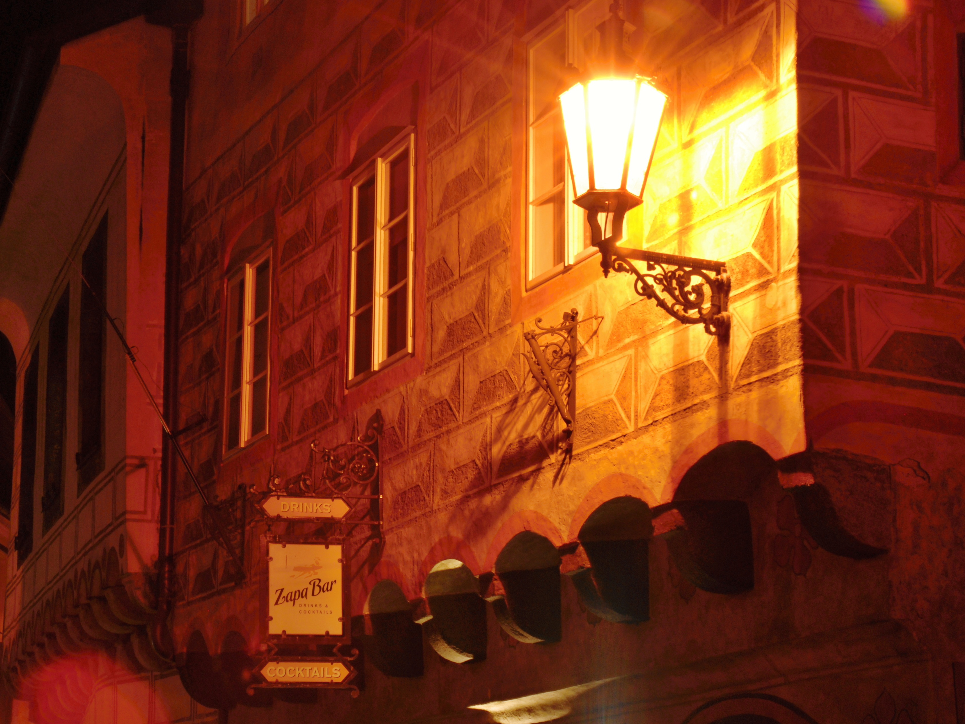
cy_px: 362
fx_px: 2175
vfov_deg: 18.9
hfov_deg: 25.0
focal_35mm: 78
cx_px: 439
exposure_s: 13
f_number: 29
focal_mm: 48
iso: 250
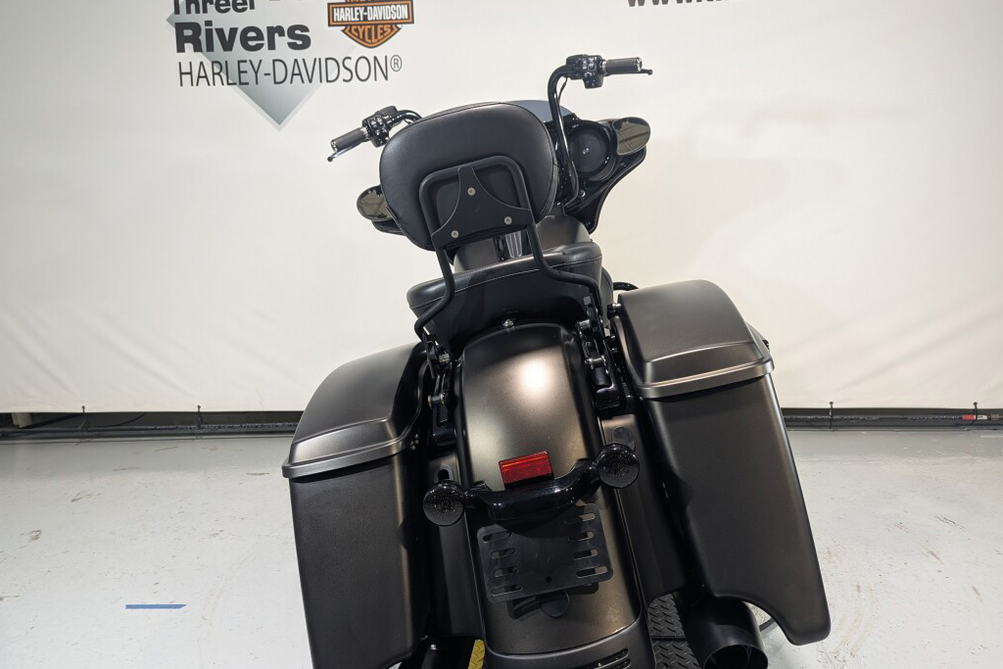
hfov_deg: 69.4
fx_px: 724
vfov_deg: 49.5
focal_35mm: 26
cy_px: 362
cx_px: 510
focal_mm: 6.81
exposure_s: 1/60
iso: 54
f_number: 1.85
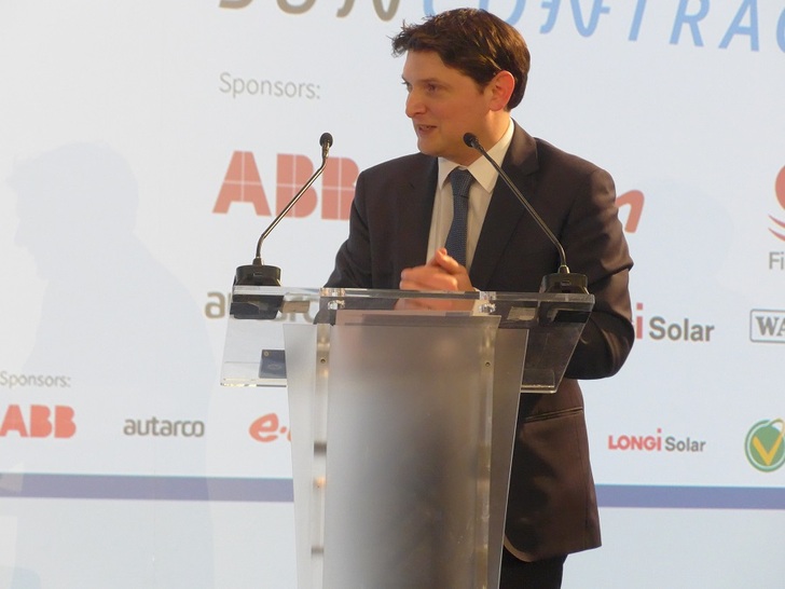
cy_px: 294
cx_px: 392
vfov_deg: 11.2
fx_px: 2993
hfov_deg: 14.9
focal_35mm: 132
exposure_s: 1/30
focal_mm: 25.7
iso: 800
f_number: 5.3
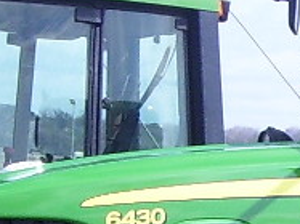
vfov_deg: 8.3
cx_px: 502
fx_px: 1516
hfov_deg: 10.7
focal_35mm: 175
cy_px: 302
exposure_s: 1/350
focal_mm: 5.6
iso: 80
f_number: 4.8
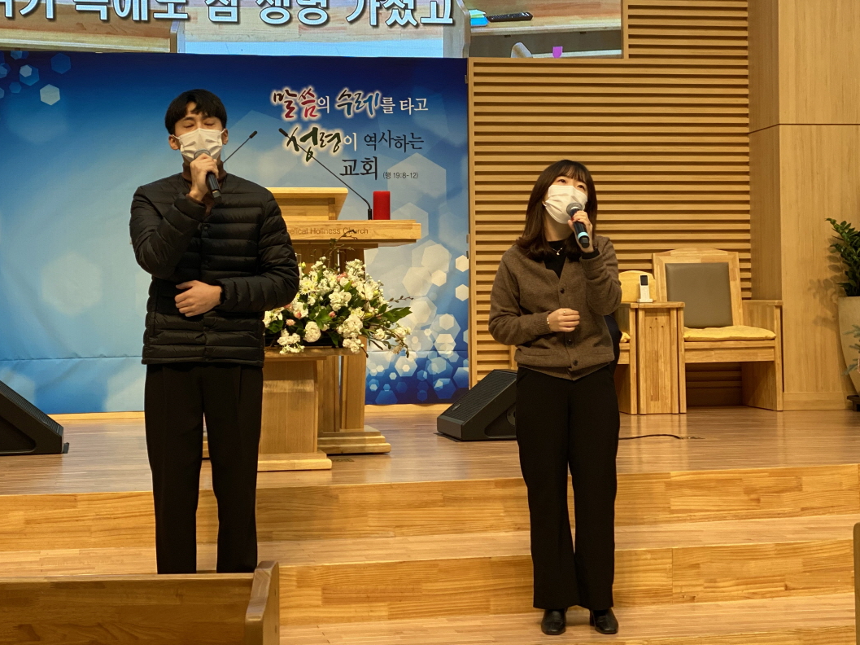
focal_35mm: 68
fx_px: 1689
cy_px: 245
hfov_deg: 28.6
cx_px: 384
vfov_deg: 21.6
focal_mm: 6
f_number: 2
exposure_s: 1/118
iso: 100
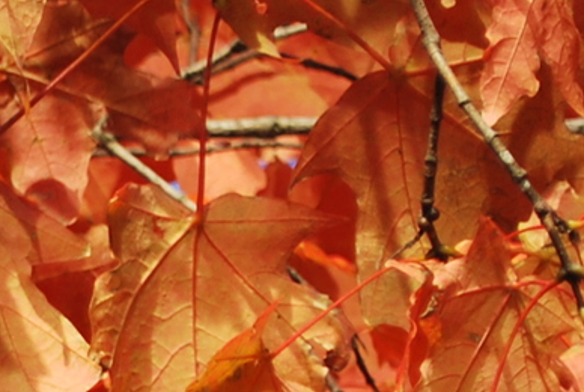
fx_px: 8631
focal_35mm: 531
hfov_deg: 3.8
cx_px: -728
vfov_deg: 2.6
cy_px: 1045
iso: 100
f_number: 5.6
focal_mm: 55
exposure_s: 1/80
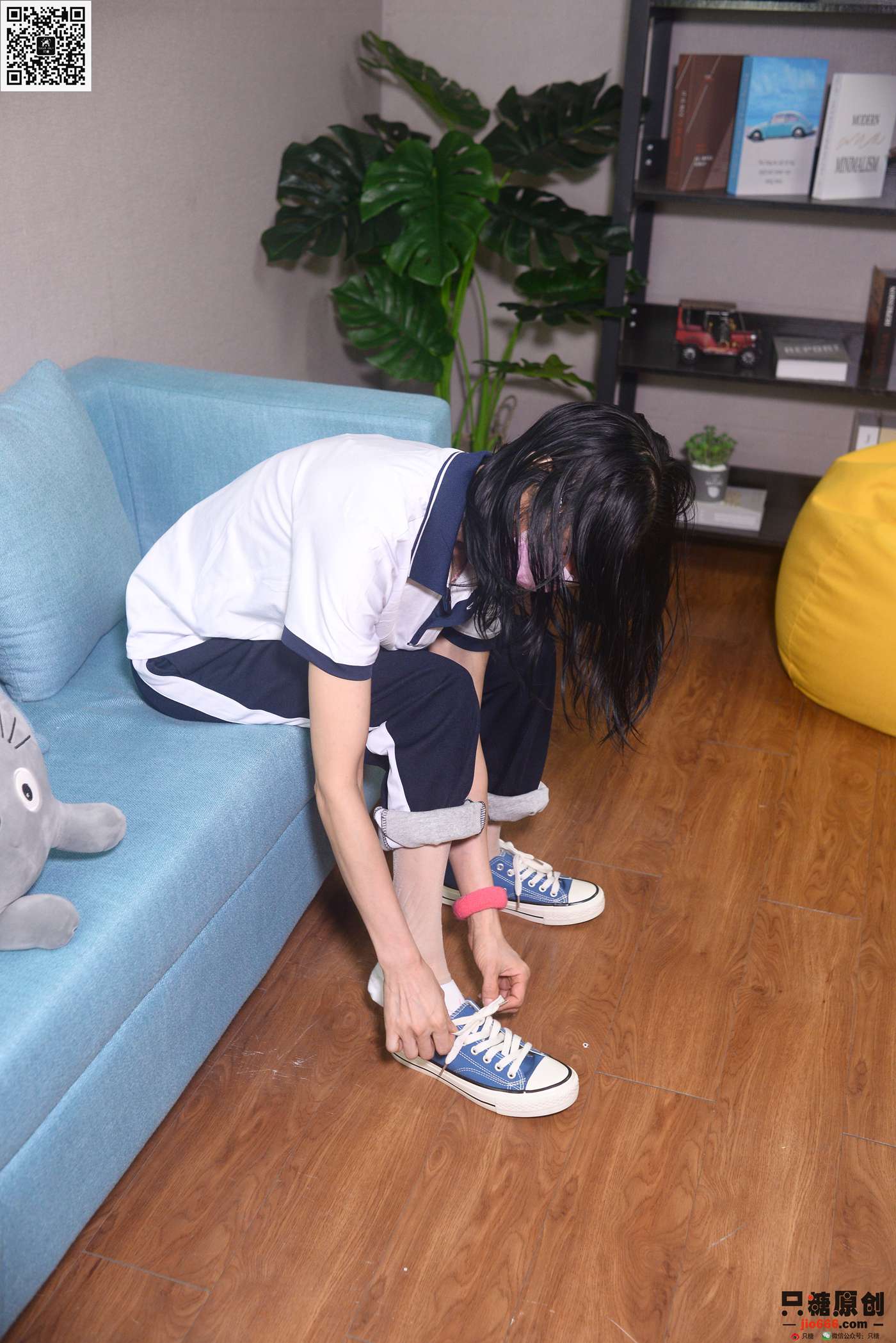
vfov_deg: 54.4
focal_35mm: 35
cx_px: 448
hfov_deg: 37.9
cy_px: 672
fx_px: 1305
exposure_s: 1/160
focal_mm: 35
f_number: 5
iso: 1250
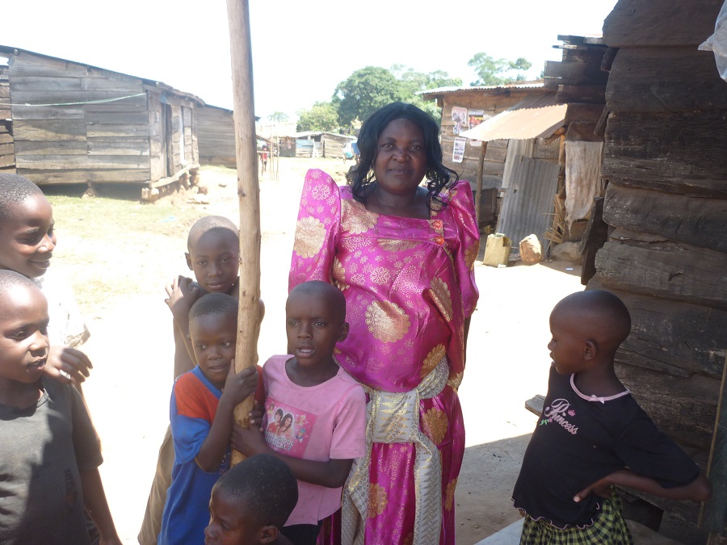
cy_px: 272
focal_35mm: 33
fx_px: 693
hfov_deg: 55.4
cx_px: 364
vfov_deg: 42.9
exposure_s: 1/200
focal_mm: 5.5
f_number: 2.8
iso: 80
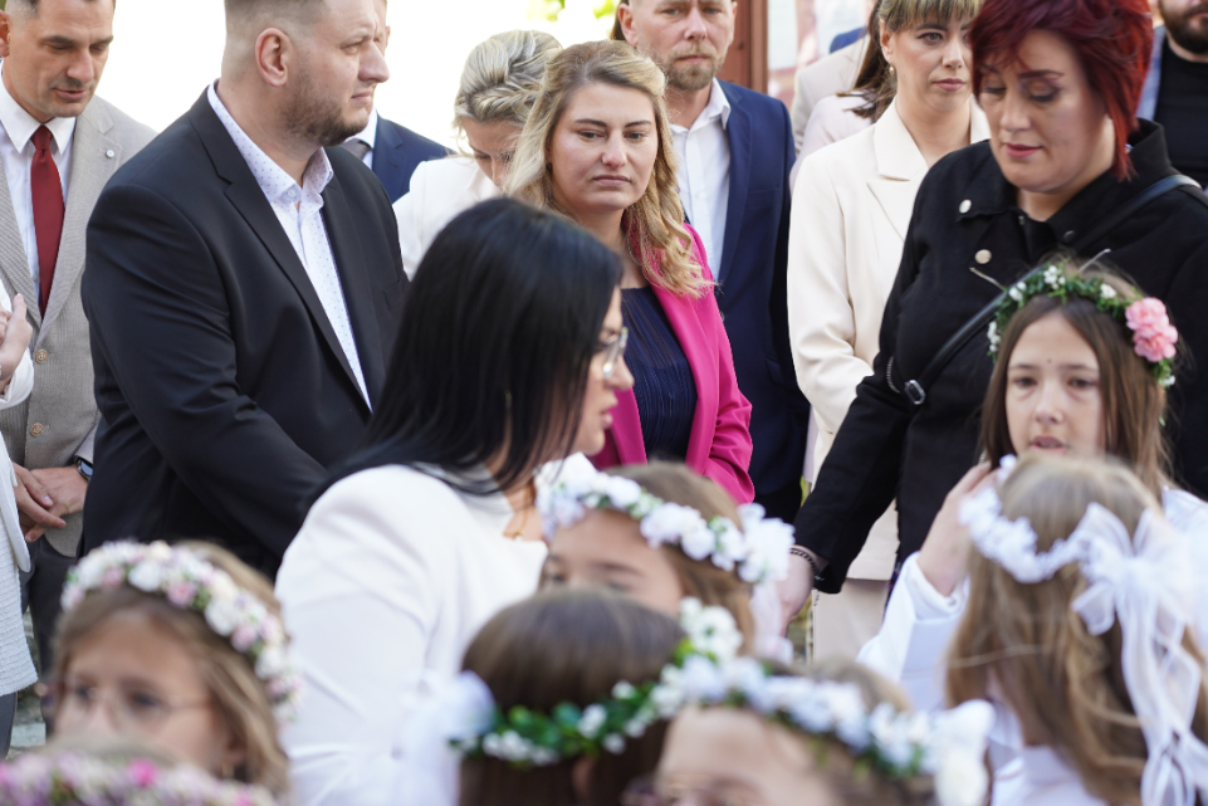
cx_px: 639
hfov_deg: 14.4
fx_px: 4765
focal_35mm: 142
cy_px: 314
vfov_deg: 9.7
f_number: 4.5
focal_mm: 105
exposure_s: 1/100
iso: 160
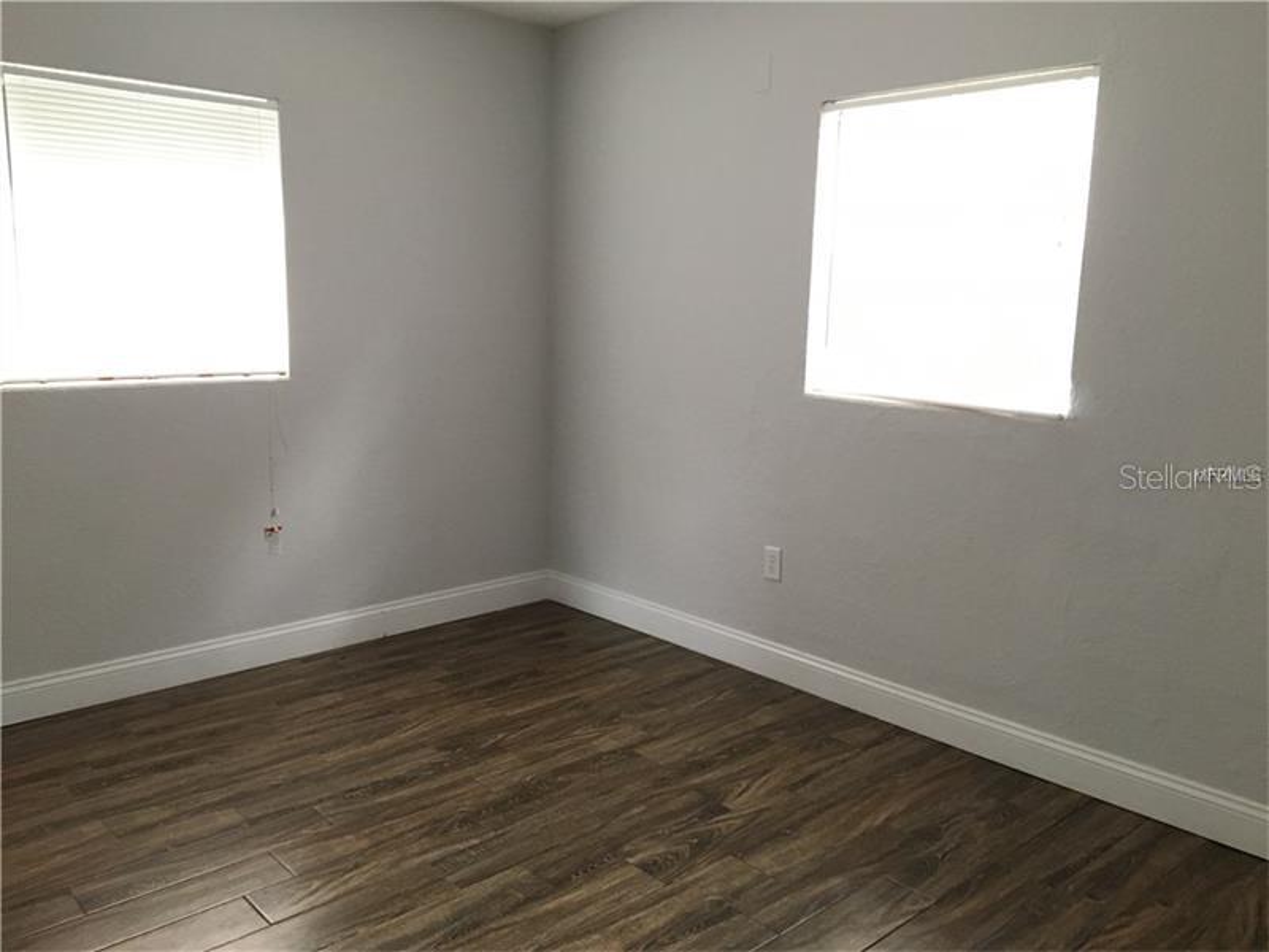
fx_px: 1063
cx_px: 634
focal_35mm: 29
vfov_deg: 48.2
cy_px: 476
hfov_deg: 61.7
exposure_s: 1/15
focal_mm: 4.15
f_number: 2.2
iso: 200
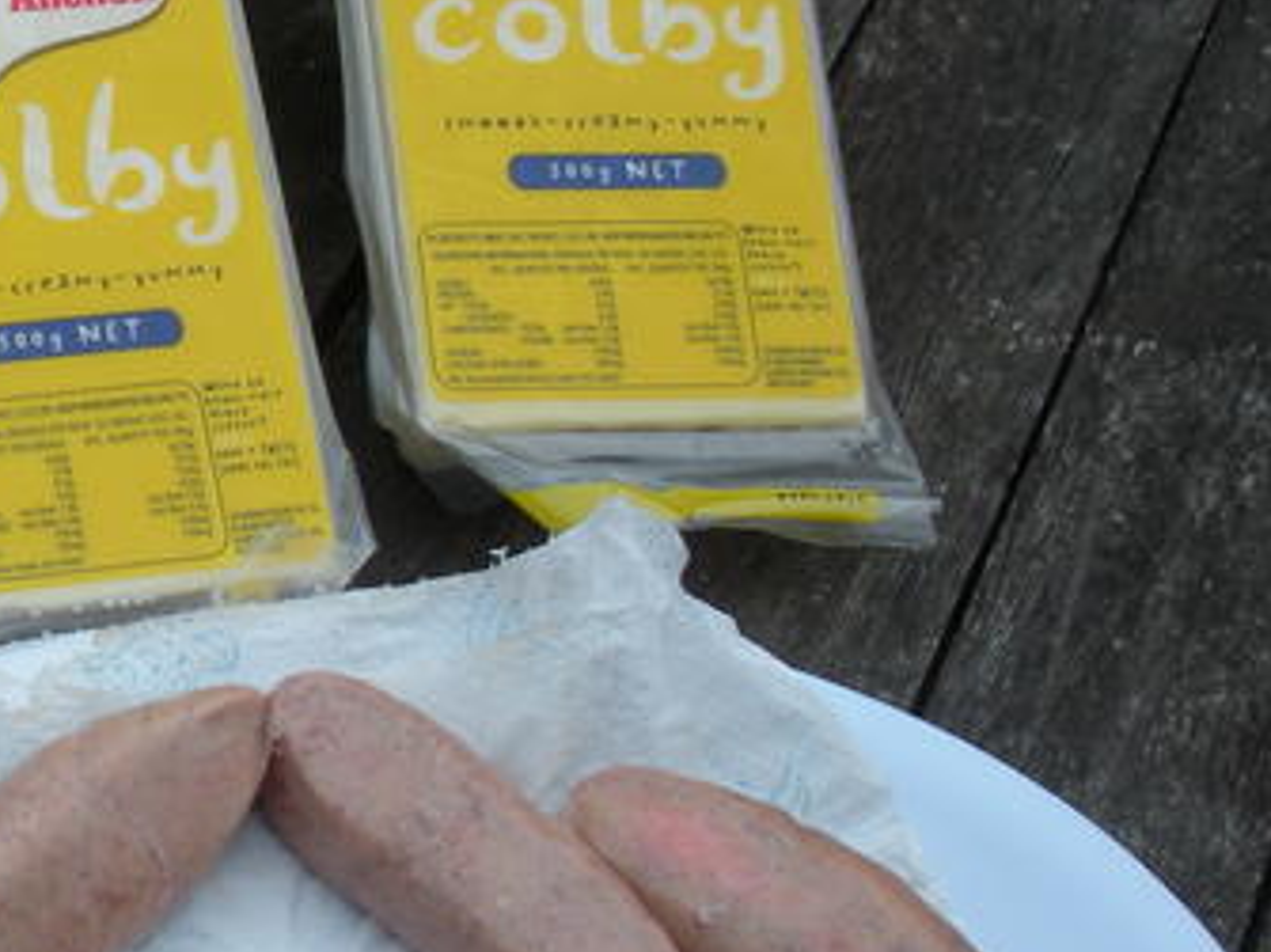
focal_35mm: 94
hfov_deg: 19.7
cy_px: 332
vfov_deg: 15.7
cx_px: -224
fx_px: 3450
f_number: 3.5
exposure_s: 1/64.8
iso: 64
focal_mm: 6.3
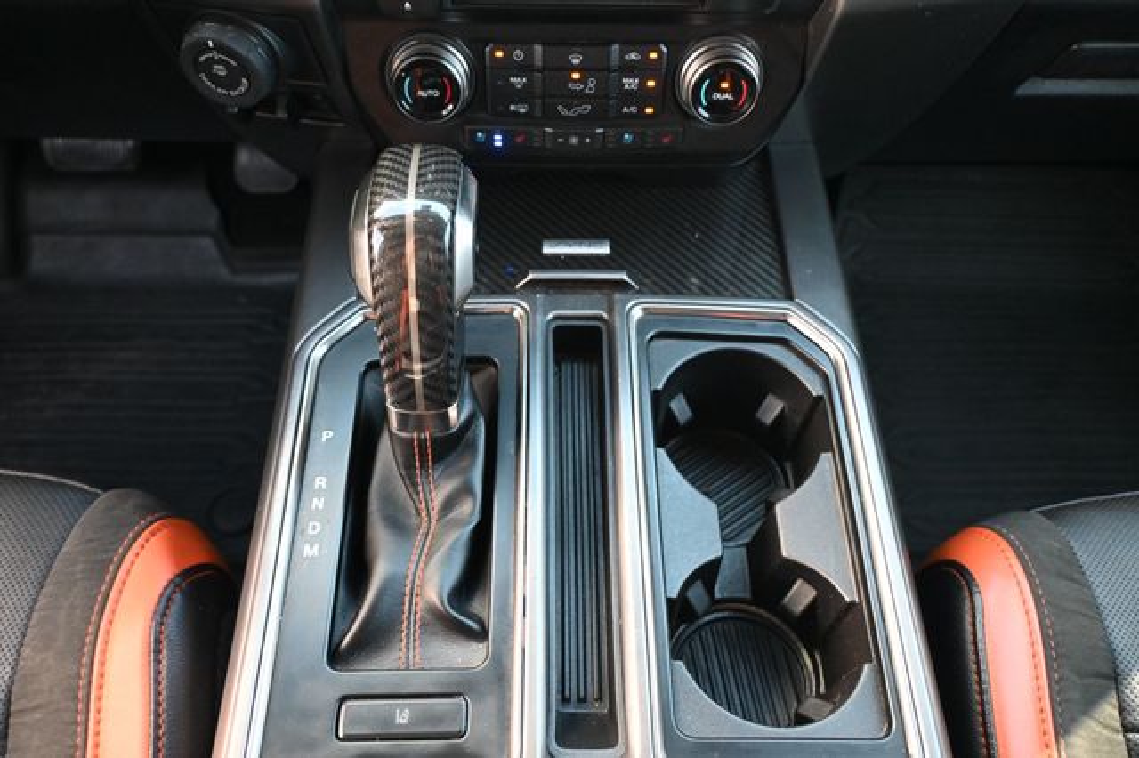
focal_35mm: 30
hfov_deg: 62.0
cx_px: 570
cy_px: 379
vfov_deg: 43.6
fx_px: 949
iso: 2500
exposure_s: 1/125
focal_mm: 20
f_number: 3.8
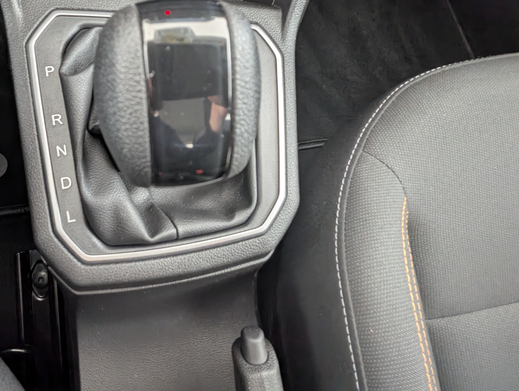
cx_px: 182
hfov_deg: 69.9
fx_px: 360
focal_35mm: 24
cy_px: 128
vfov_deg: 55.7
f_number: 2.2
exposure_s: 1/23.8
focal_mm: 2.35
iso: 651
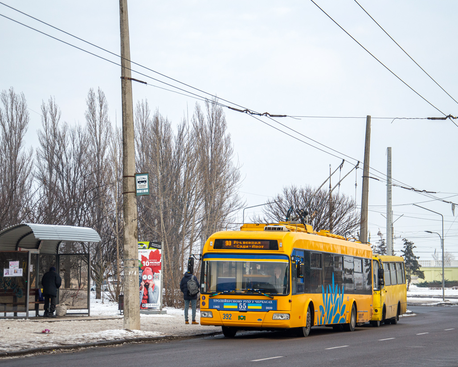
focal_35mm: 106
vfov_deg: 14.5
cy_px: 183
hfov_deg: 18.1
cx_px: 265
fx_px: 1437
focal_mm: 62
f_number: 7.1
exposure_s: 1/640
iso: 200
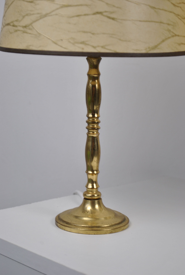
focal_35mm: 82
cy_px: 138
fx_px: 633
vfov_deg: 24.6
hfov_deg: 16.6
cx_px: 92
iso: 200
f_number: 5.6
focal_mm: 55
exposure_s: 1/30
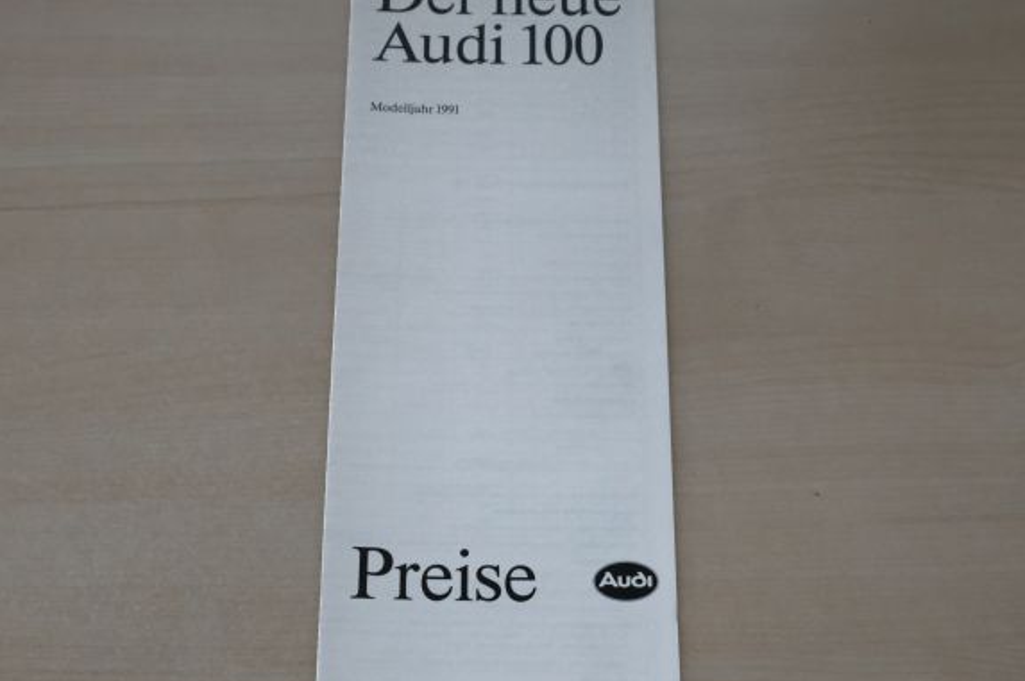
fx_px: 1536
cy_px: 385
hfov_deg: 36.9
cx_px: 499
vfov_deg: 25.0
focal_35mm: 54
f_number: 7.1
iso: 6400
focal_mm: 28.9
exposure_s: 1/38
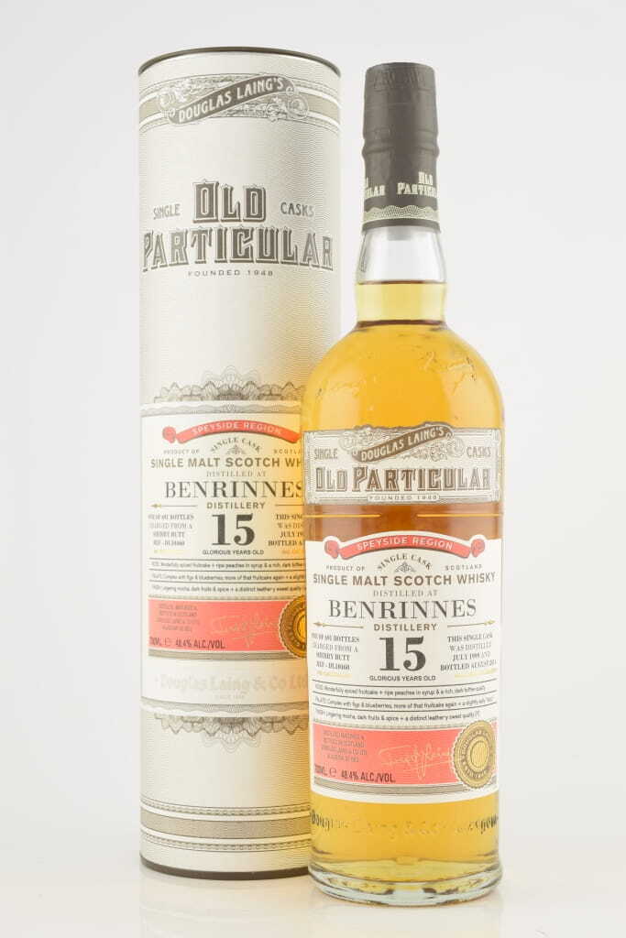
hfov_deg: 22.6
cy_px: 469
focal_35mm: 60
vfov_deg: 33.4
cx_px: 313
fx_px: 1564
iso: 100
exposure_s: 1/20
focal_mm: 40
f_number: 8
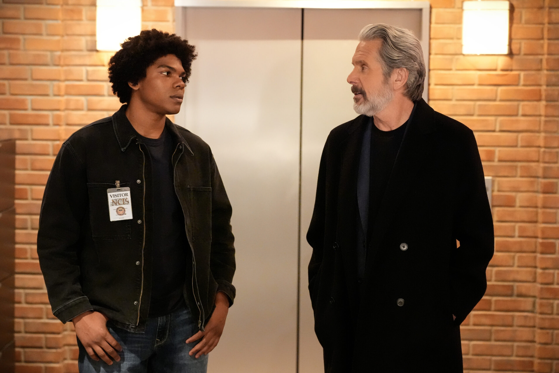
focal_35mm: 77
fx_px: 1196
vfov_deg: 17.7
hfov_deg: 26.3
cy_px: 186
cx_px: 280
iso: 12800
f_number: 4
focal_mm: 77
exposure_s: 1/60
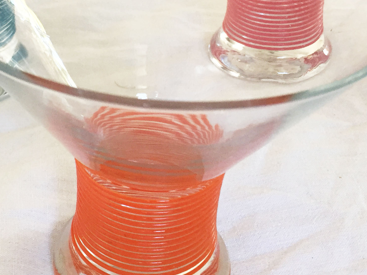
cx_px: 106
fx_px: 678
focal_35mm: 64
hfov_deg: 29.9
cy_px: 52
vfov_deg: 22.6
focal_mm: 4.15
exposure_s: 1/33
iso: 64
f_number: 2.2
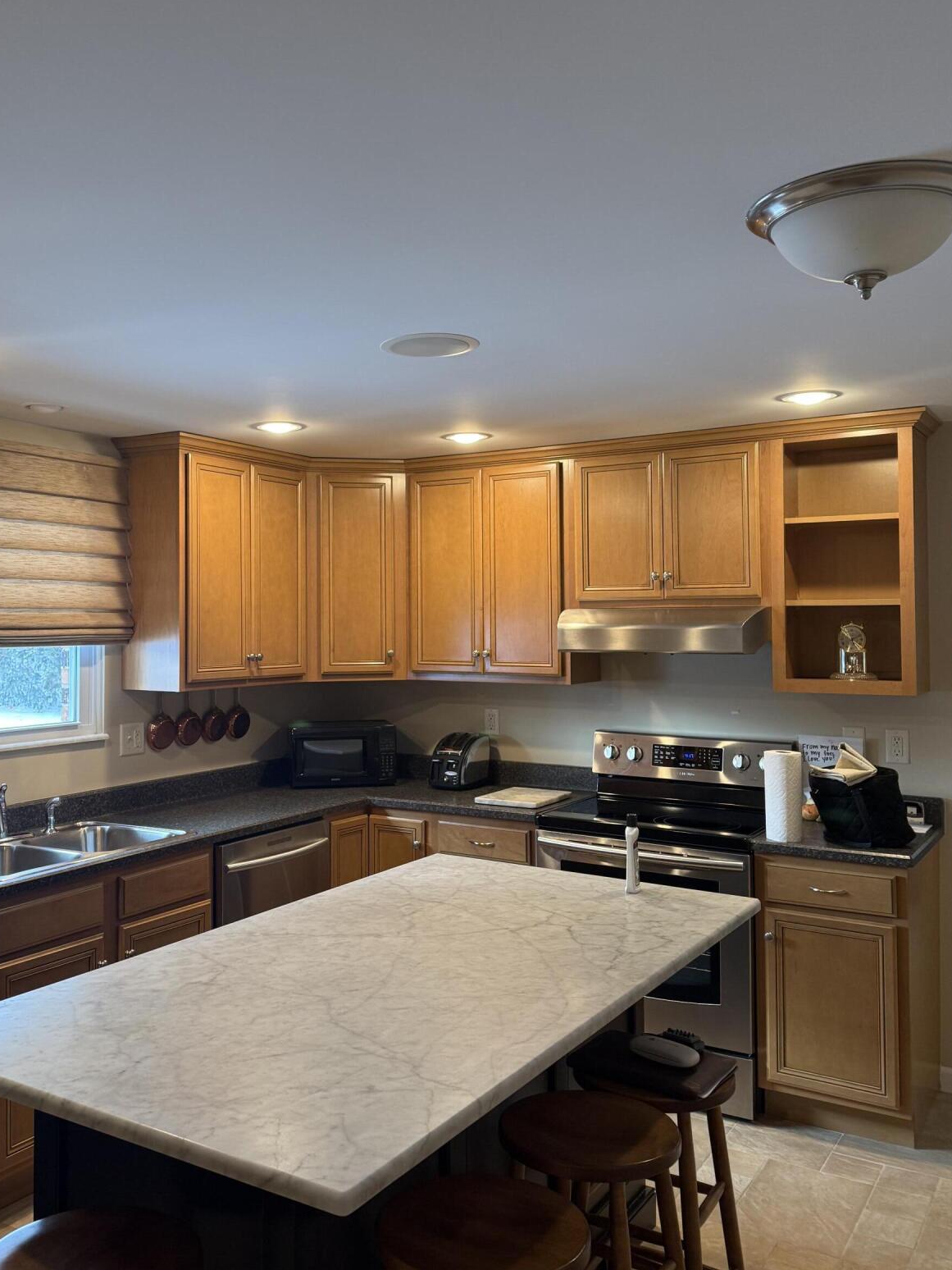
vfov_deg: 58.3
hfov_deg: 45.2
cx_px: 385
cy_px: 582
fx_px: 1137
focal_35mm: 31
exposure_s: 1/60
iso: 160
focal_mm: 6.76
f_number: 1.78
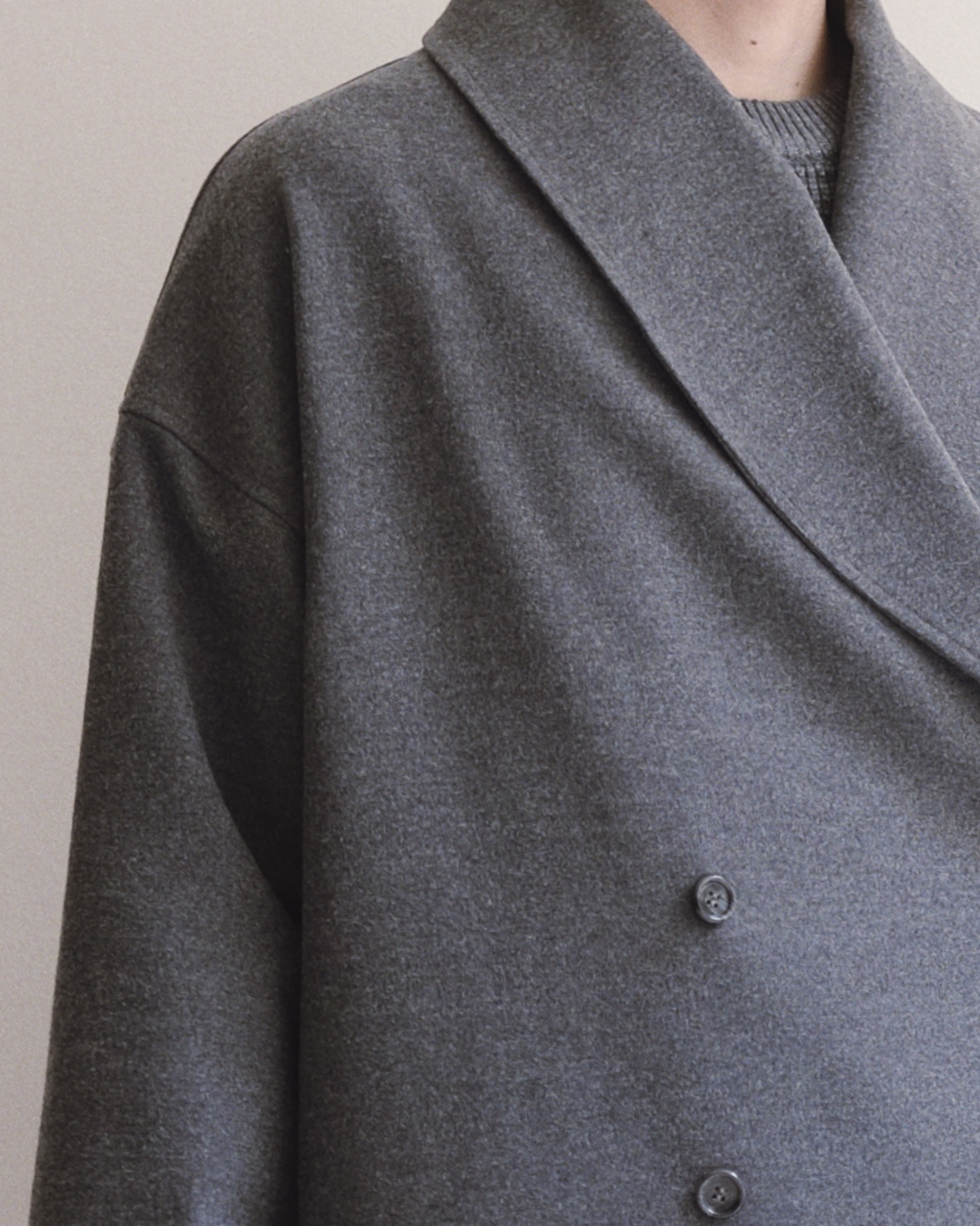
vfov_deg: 11.7
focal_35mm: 158
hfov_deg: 9.8
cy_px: 1815
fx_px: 5730
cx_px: 594
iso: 320
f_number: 2.2
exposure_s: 1/110
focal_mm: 35
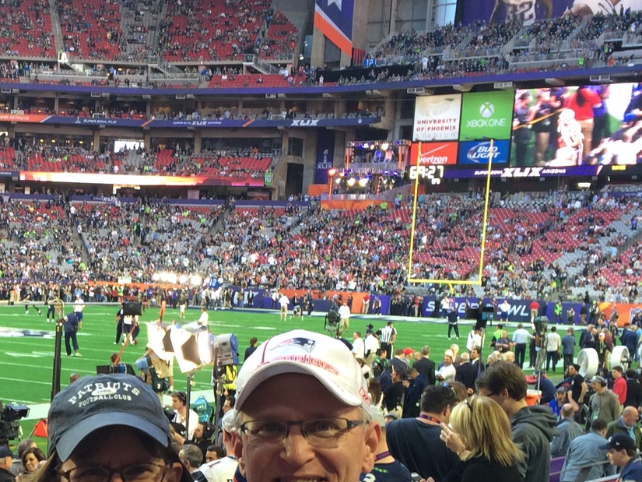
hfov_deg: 25.9
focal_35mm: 72
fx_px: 1336
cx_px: 32
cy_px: 443
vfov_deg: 20.0
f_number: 2.2
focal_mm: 4.15
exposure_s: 1/60
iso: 40
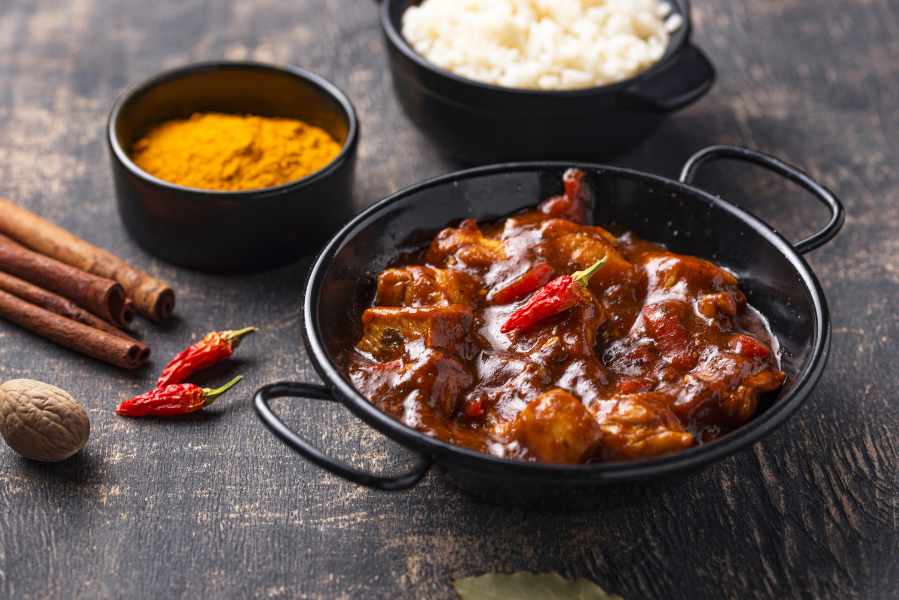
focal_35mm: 105
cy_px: 300
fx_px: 2623
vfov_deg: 13.1
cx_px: 450
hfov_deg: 19.4
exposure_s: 1/125
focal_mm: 105
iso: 100
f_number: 8
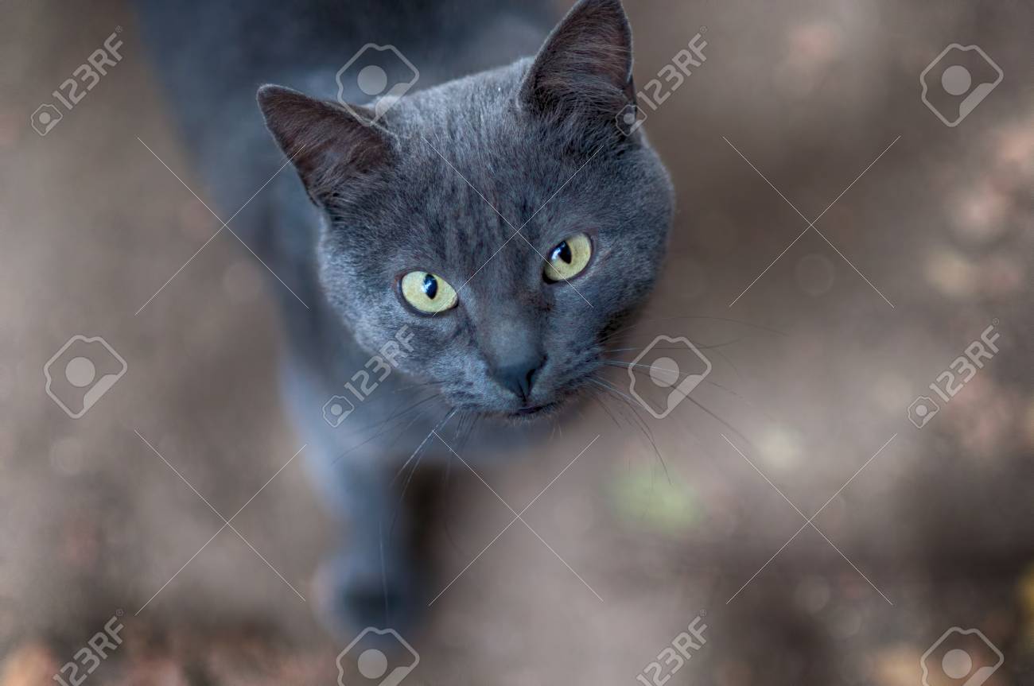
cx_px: 517
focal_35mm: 128
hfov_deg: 16.1
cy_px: 343
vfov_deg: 10.7
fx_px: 3657
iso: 800
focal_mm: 85
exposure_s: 1/1000
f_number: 1.8
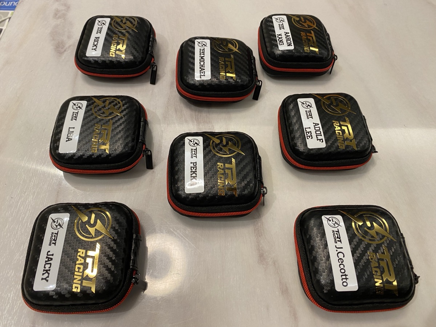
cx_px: 218
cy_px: 164
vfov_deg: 53.1
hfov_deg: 67.3
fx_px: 327
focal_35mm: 26
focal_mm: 4.25
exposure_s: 1/50
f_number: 1.8
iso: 100
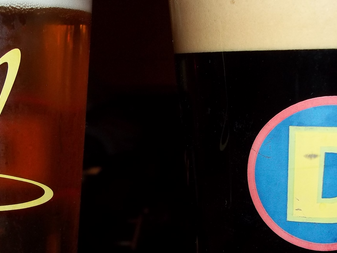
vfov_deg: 22.6
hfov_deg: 30.1
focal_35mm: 64
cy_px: 207
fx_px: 623
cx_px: 114
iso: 80
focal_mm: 5.7
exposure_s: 1/30
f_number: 2.9
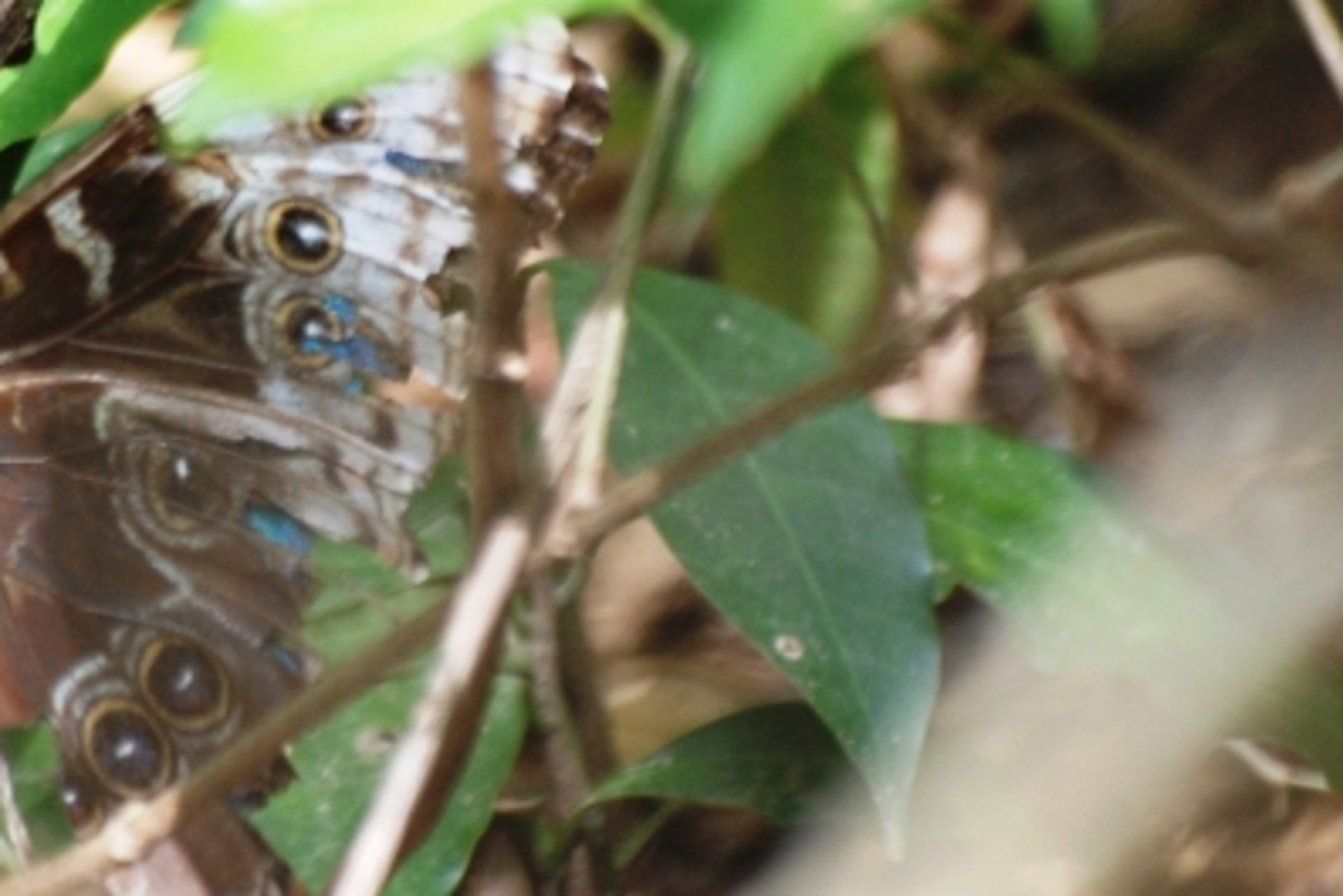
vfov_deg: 1.2
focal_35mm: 1162
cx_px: 321
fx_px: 43362
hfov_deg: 1.8
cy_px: 276
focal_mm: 300
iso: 400
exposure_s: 1/125
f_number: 5.6
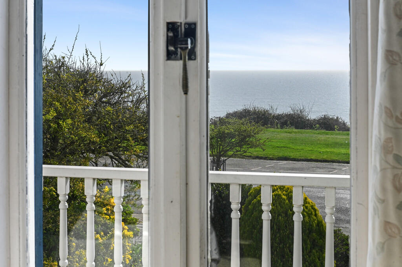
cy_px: 134
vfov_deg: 26.9
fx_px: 558
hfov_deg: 39.6
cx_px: 201
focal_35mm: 50
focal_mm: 50
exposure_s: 1/50
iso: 400
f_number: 14
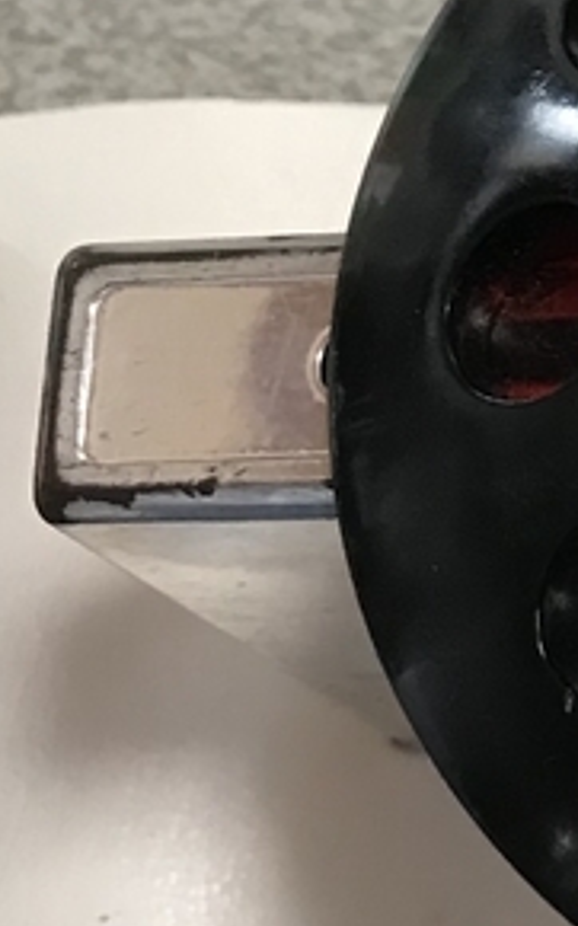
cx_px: 1648
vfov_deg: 16.9
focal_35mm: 123
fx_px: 3103
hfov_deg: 8.9
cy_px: 259
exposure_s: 1/16
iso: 50
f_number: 1.8
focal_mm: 3.99
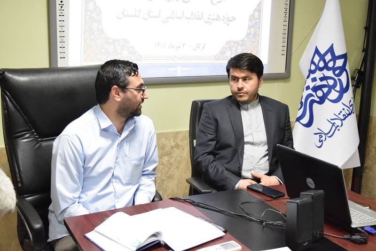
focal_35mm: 46
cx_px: 188
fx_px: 486
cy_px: 126
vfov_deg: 28.9
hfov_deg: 42.3
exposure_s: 1/160
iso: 5000
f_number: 4.2
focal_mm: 31
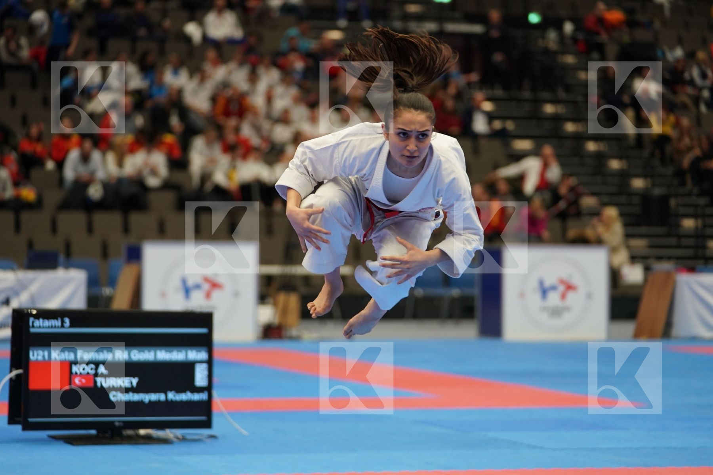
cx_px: 356
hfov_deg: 16.3
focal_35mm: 126
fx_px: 2495
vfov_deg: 10.9
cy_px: 238
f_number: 2.8
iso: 1250
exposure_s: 1/500
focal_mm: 126
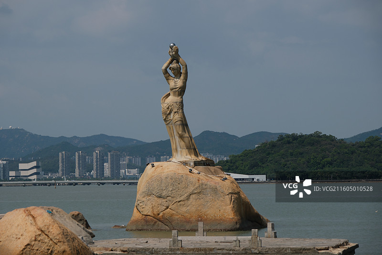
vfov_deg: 11.4
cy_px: 128
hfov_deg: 17.1
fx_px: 1273
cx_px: 191
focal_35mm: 120
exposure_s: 1/1300
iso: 125
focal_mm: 80
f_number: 5.6
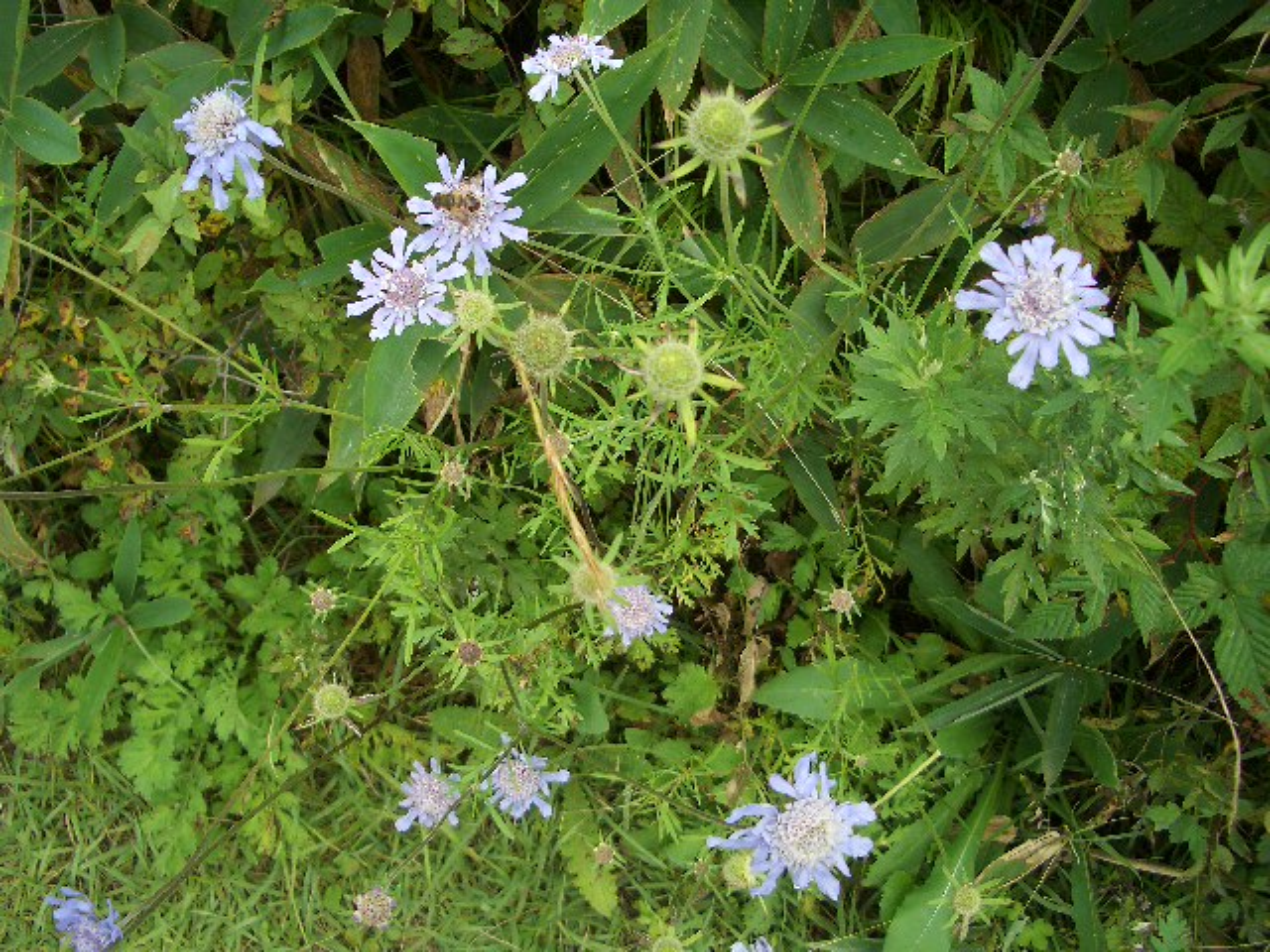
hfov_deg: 52.6
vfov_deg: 40.7
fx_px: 1284
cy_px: 476
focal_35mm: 35
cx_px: 635
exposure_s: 1/250
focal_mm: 5.8
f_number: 2.6
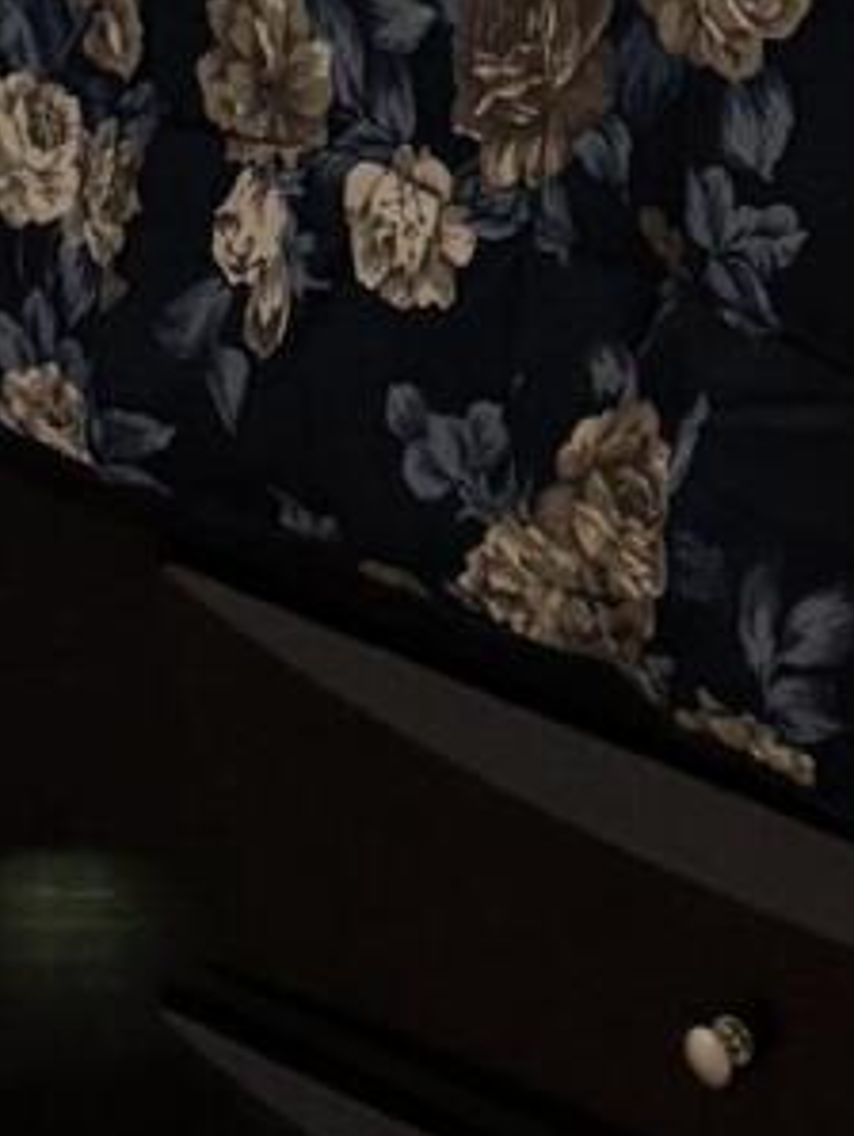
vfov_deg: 11.2
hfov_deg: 9.2
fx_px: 5288
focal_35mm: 161
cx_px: 412
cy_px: -1075
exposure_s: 1/40
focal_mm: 6.76
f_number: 1.78
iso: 640
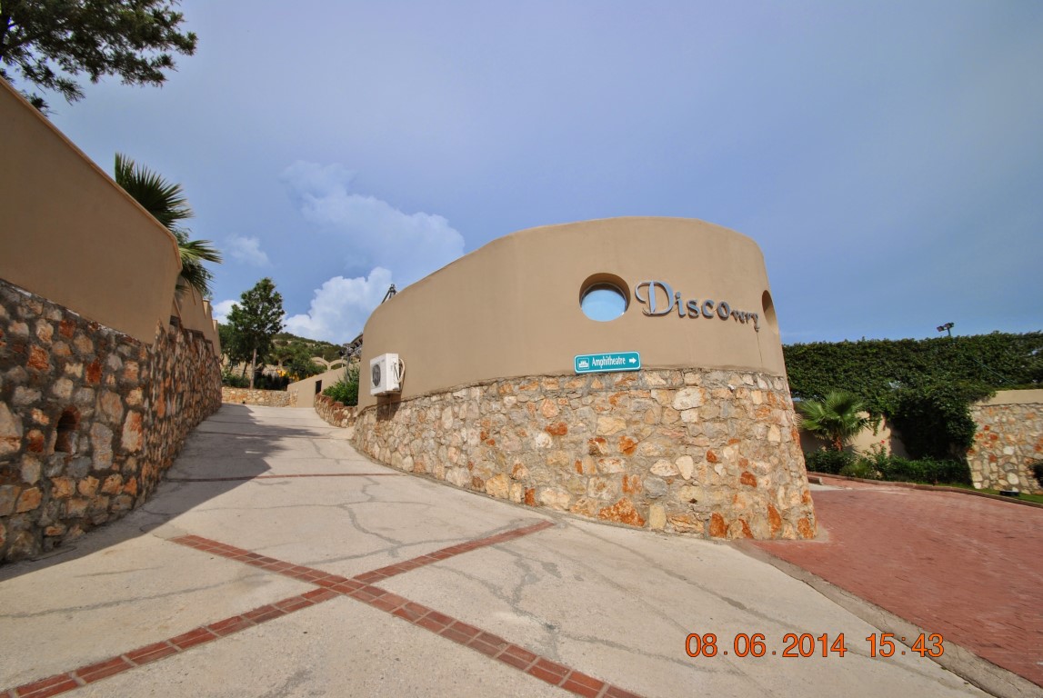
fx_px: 435
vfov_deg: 77.5
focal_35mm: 15
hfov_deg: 100.3
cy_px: 349
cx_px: 522
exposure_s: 1/400
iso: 100
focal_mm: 10
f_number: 10
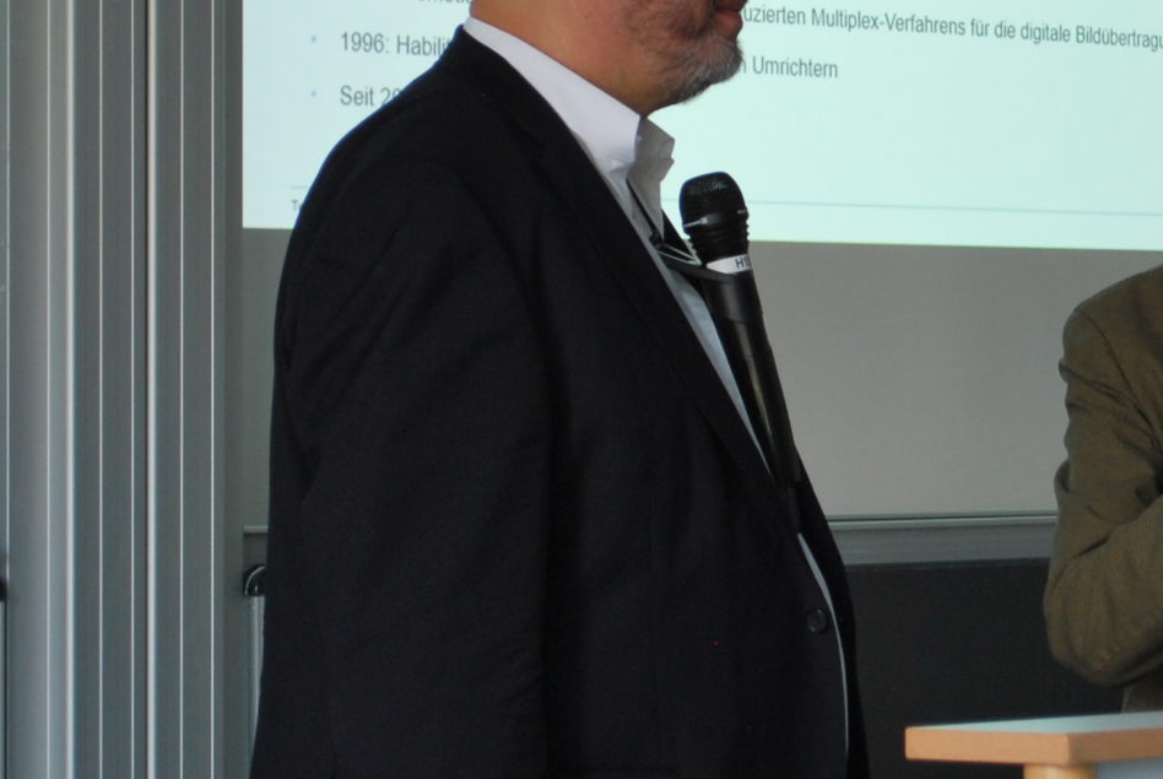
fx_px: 5241
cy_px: 94
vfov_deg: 8.5
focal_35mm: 162
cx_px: 1031
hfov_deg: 12.6
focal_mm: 40
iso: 280
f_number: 5.3
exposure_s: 1/30
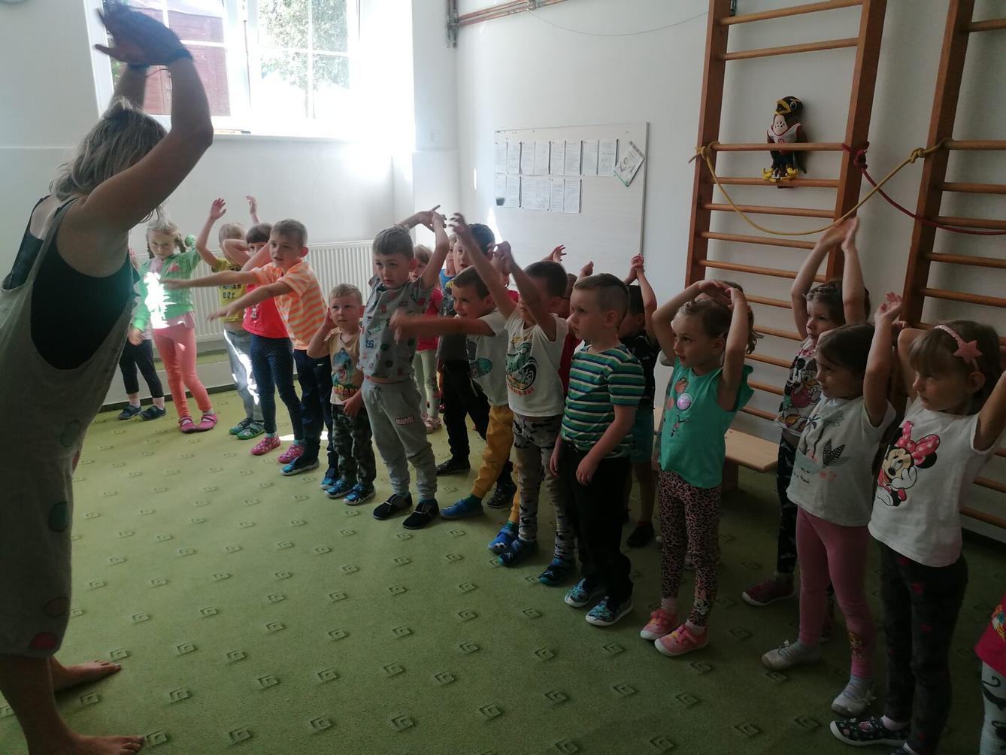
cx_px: 503
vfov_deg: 51.4
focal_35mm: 27
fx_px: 785
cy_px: 378
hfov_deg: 65.3
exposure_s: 1/100
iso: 160
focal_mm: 4.75
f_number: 1.8
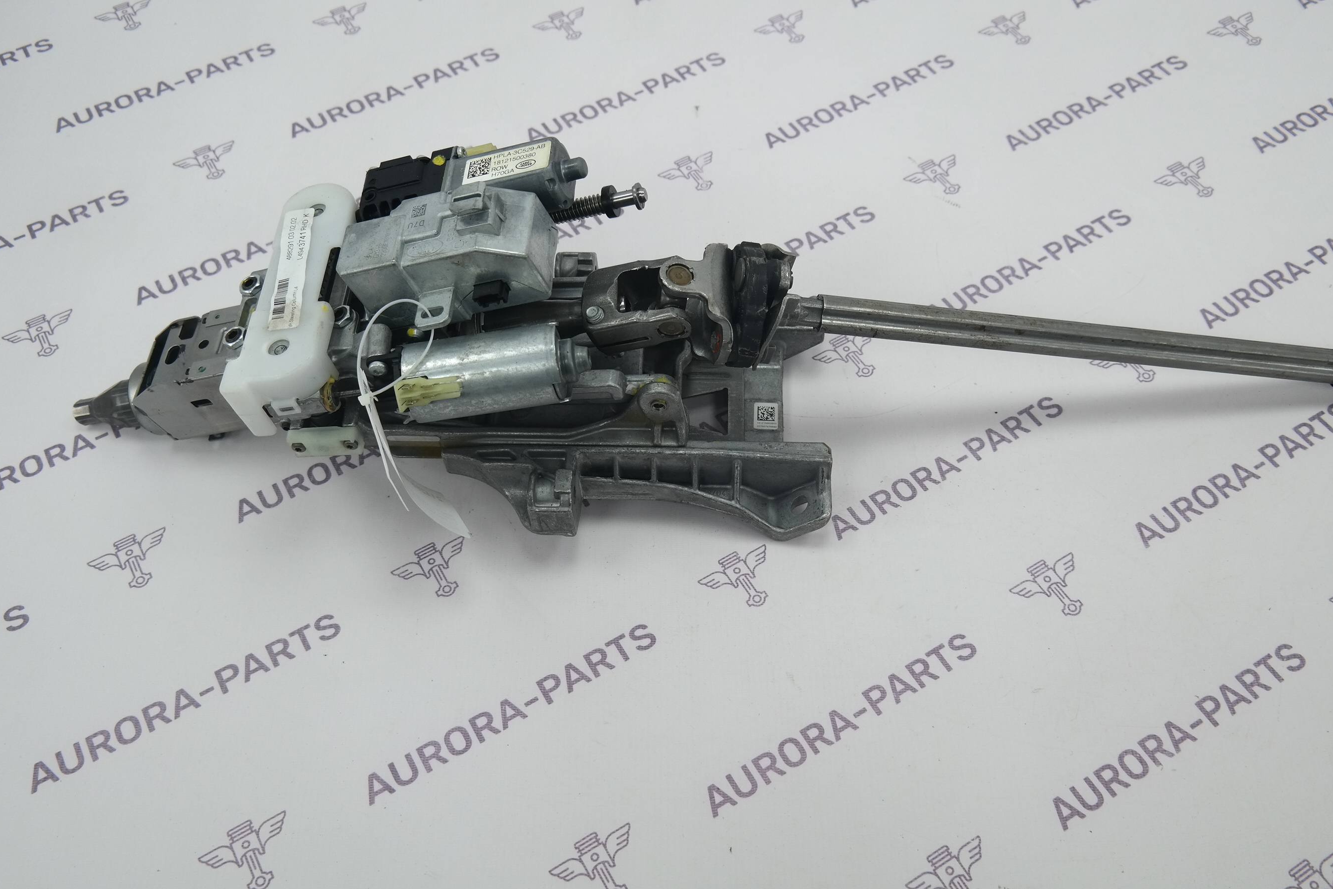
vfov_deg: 43.6
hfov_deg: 61.8
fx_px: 1111
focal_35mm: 30
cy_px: 446
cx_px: 719
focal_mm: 18
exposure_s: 1/80
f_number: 3.5
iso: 100
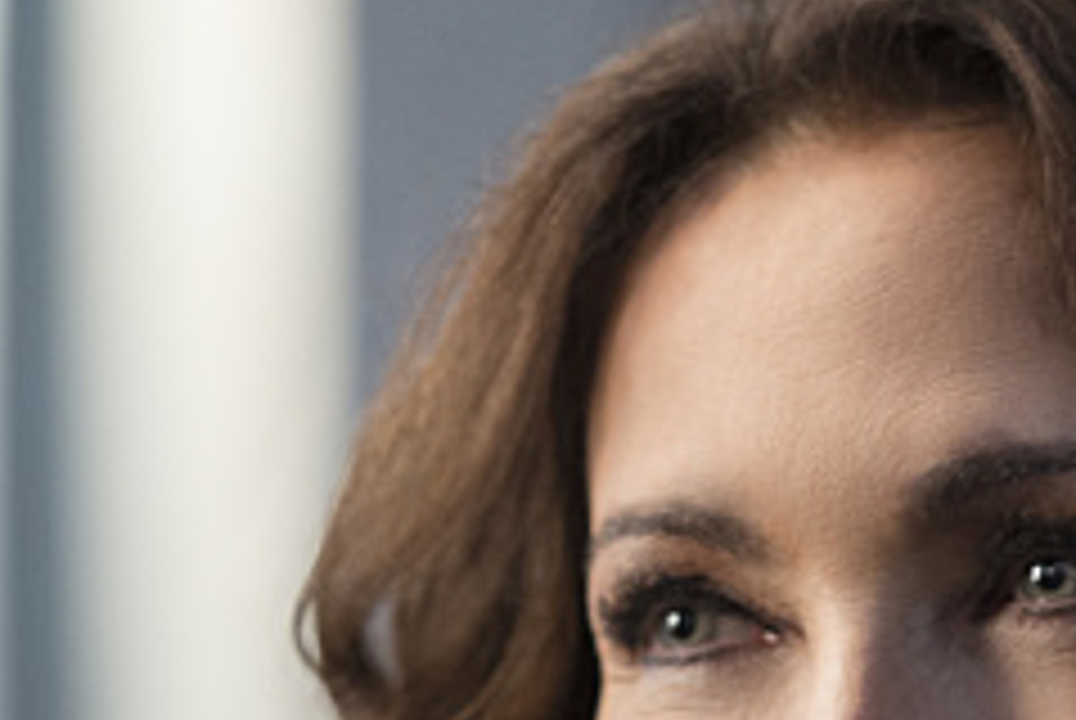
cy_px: 963
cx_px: 770
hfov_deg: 4.4
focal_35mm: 468
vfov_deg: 2.9
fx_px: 14005
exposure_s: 1/160
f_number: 2.8
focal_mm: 140
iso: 1600
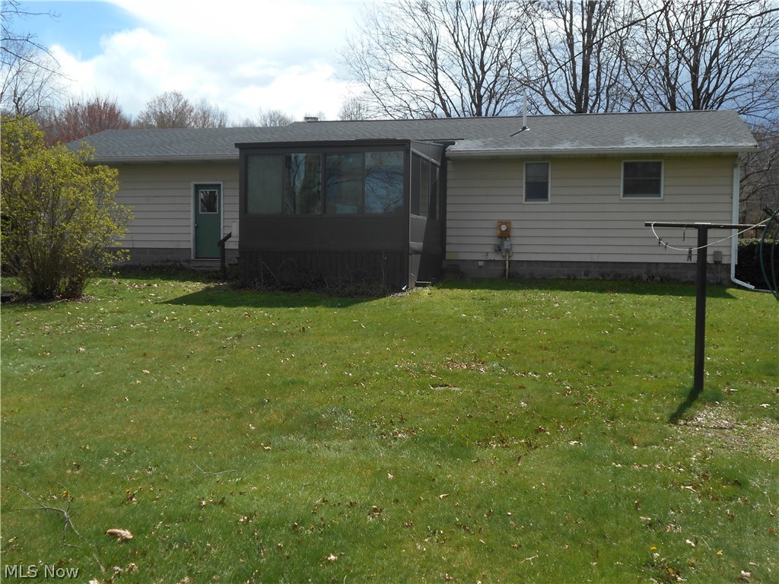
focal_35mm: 37
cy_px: 292
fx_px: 833
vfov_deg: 38.7
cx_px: 390
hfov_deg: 50.1
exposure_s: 1/640
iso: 80
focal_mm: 6.7
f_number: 3.9
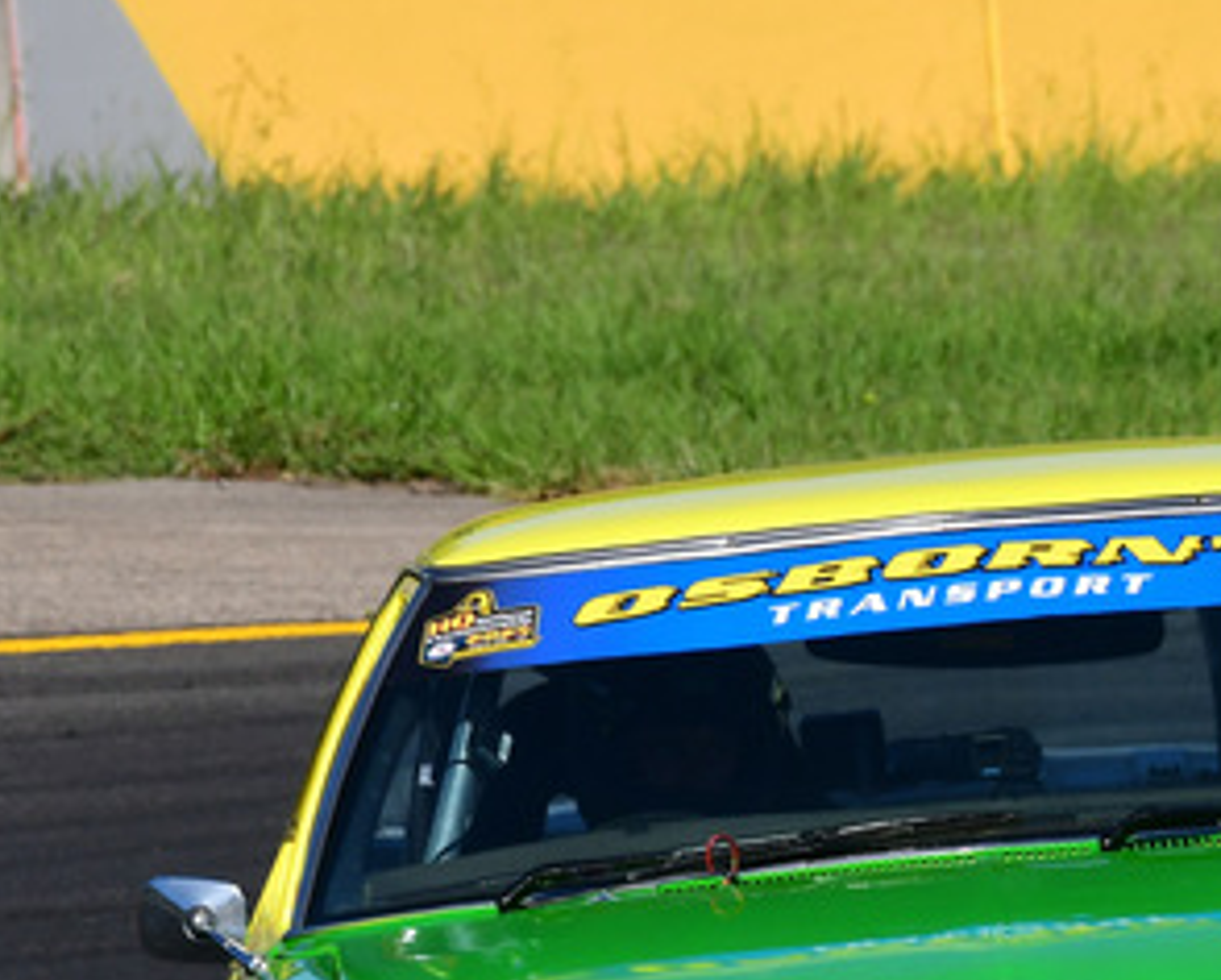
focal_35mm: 1339
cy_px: 793
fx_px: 48452
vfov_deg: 1.2
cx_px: 1346
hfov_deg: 1.4
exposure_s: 1/640
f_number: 13
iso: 400
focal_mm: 350
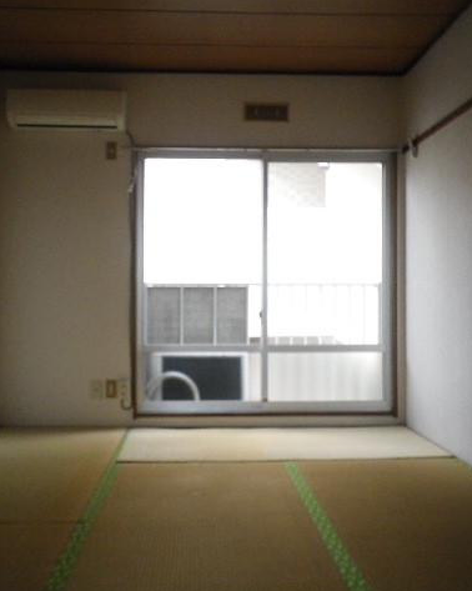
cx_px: 217
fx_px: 647
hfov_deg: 40.1
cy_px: 297
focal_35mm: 37
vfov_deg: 49.1
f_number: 3.5
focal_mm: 5.05
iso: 400
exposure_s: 1/100
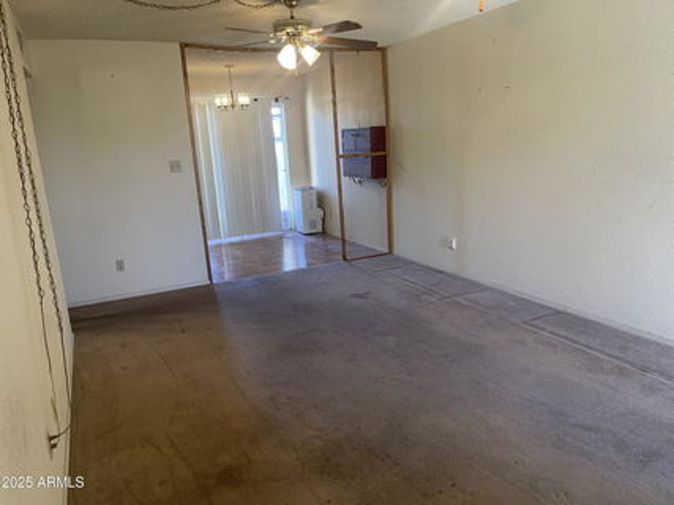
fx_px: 487
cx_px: 337
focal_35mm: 25
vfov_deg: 54.9
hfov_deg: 69.4
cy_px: 252
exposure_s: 1/60
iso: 100
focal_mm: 5.1
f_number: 1.6
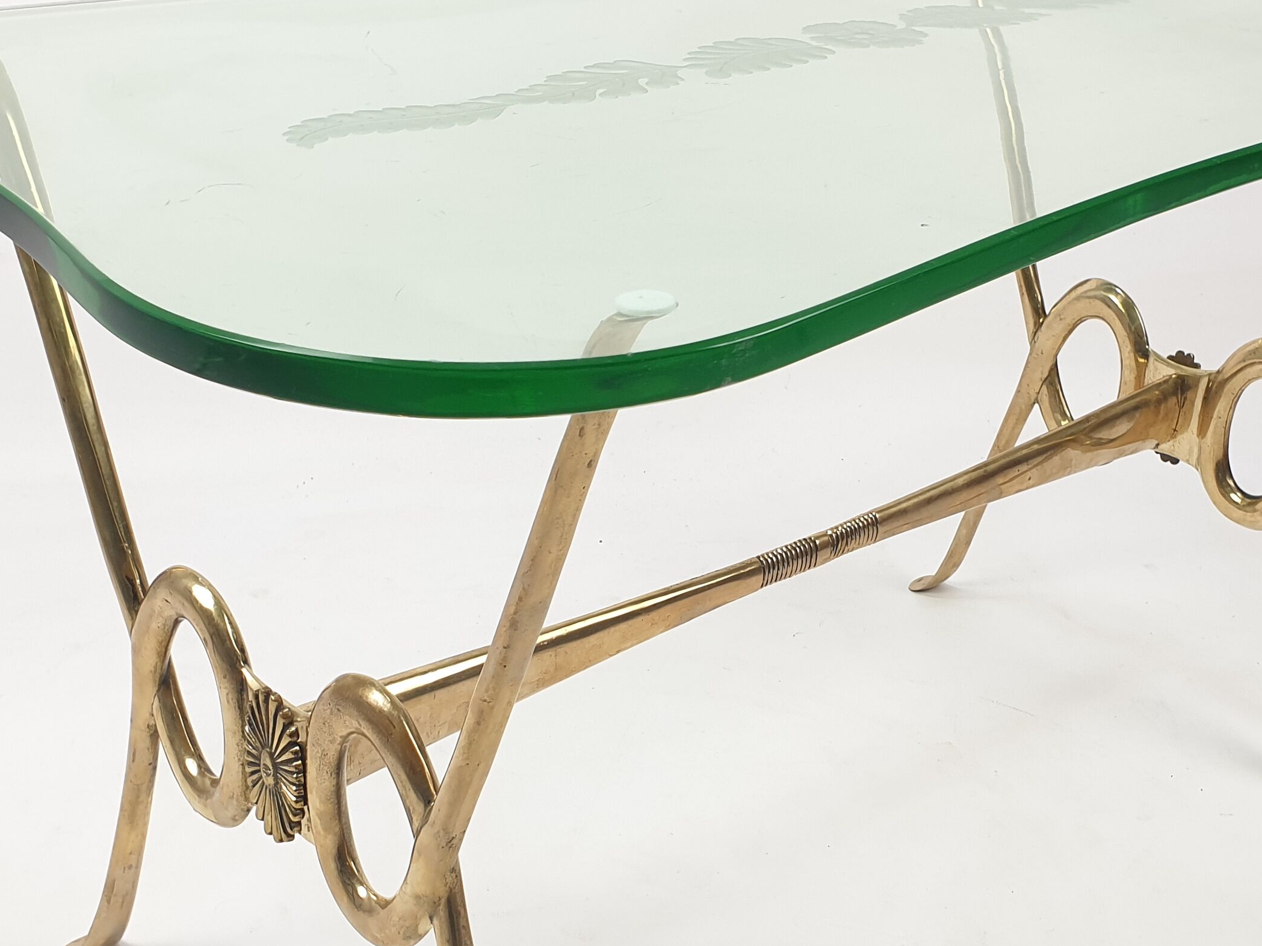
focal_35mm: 50
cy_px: 578
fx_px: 1823
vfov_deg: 29.0
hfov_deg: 38.1
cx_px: 704
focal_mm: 4.3
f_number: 2.4
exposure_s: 1/100
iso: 80
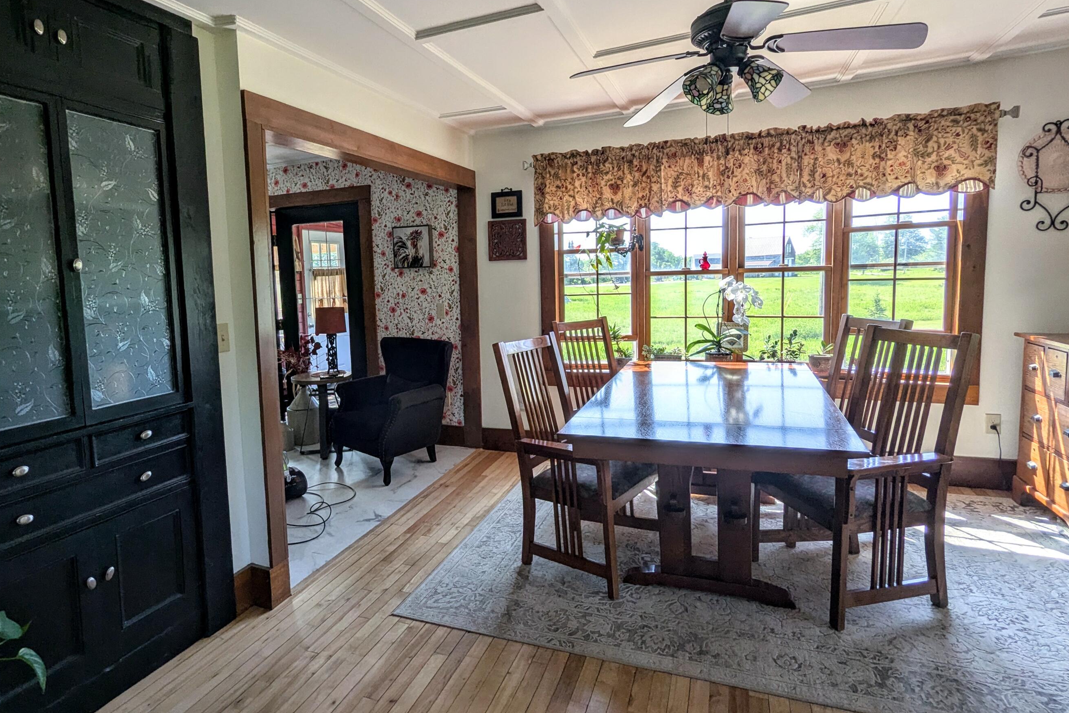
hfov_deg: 86.7
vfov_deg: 64.5
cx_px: 487
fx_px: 564
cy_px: 330
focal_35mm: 19
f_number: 2.2
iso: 42
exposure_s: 1/170
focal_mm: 2.35
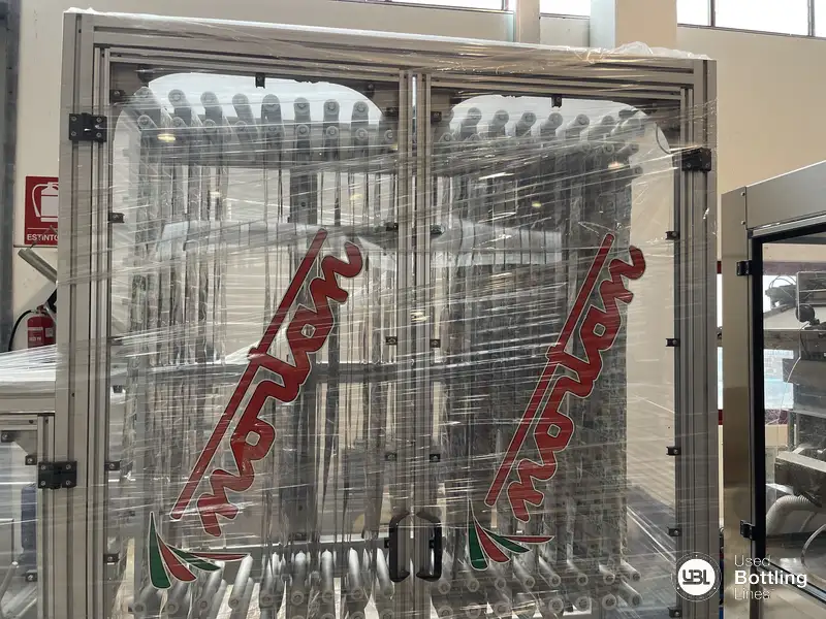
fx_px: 620
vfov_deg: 53.1
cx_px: 413
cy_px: 310
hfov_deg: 67.3
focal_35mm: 26
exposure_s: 1/100
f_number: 1.6
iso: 100
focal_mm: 5.1
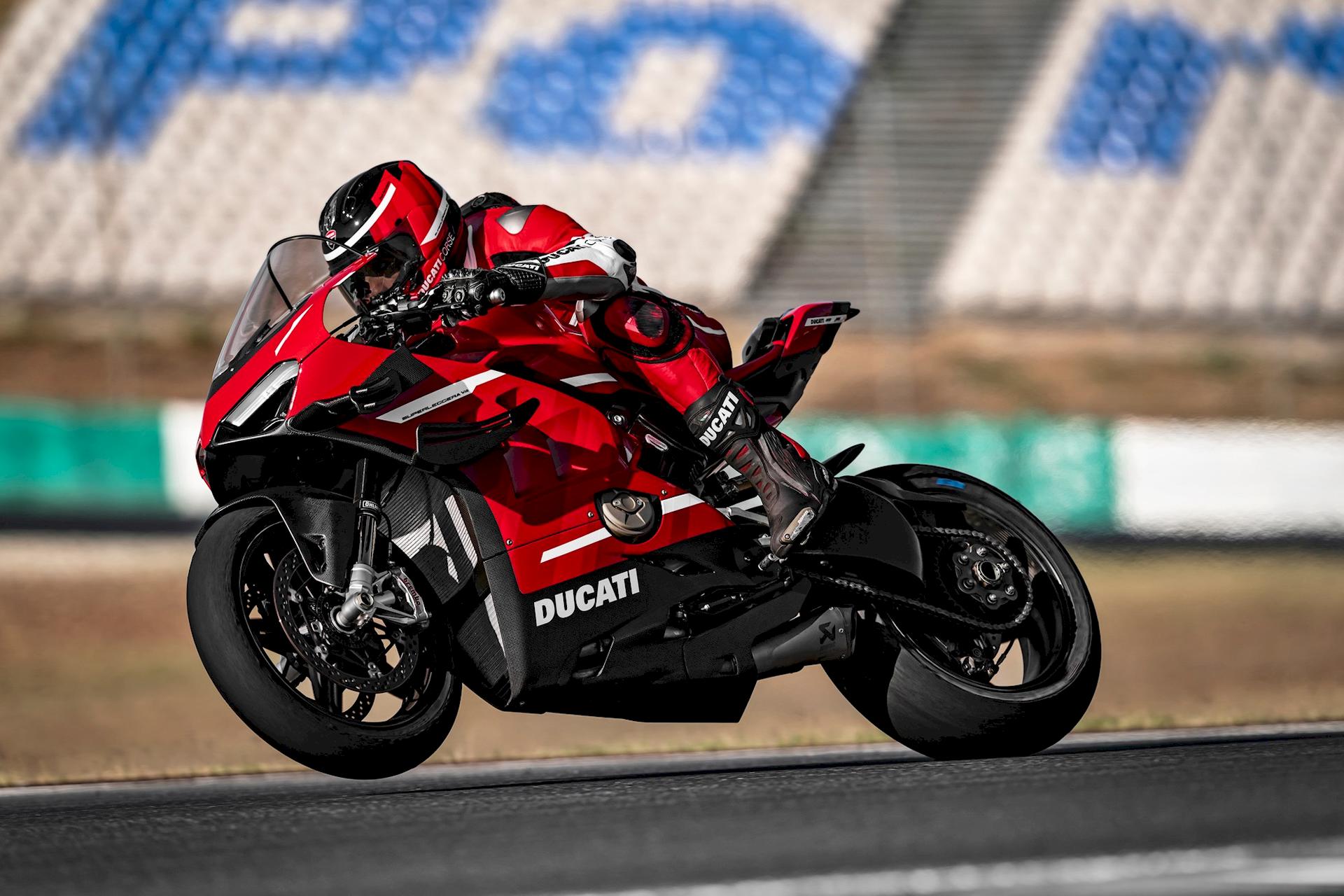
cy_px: 448
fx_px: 14932
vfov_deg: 3.4
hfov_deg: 5.2
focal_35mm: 400
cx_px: 672
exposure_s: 1/2500
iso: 100
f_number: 4
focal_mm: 400
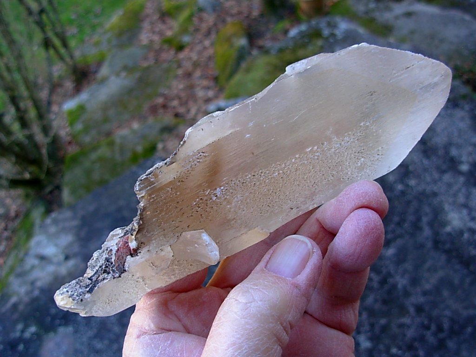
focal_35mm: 38
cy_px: 178
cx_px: 238
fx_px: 523
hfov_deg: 49.0
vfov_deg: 37.7
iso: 50
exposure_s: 1/57
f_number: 2.9
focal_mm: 6.3
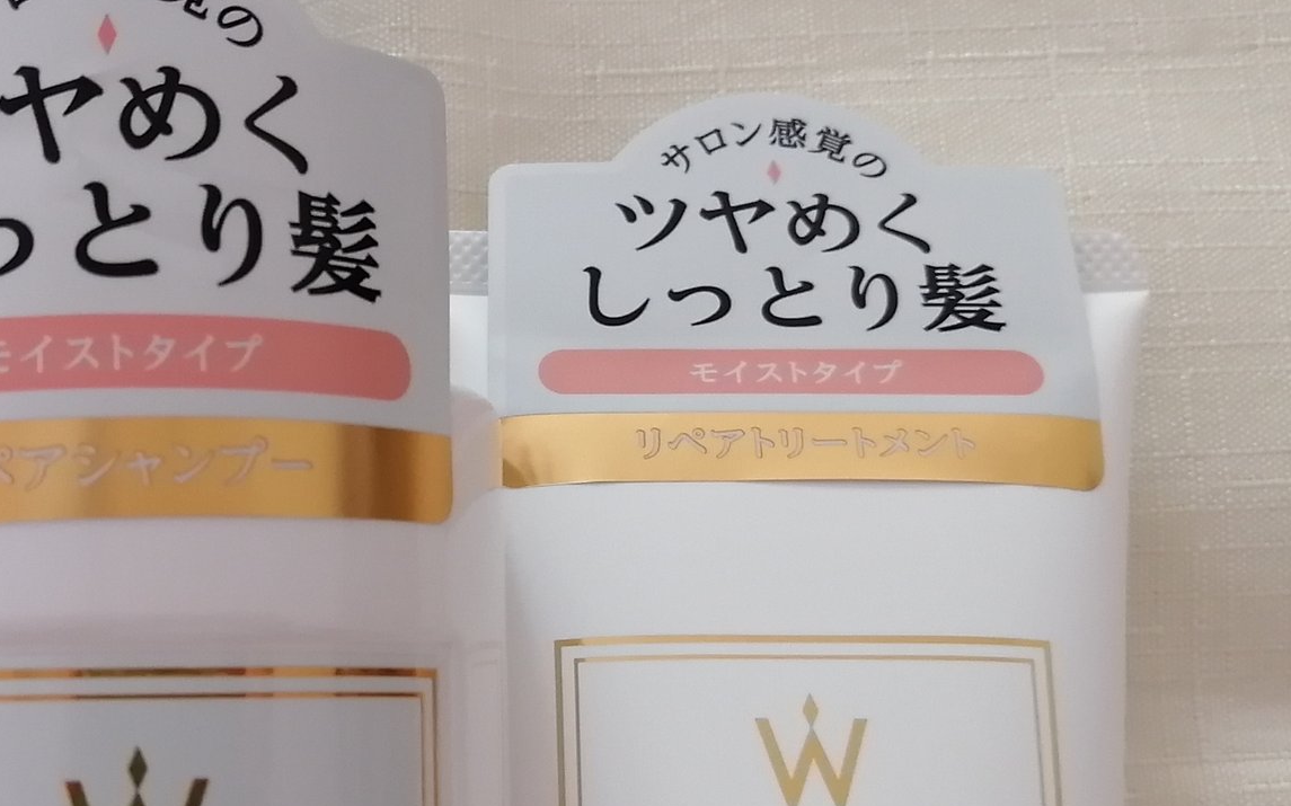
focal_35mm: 48
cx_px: 426
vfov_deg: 26.8
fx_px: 1688
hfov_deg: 41.3
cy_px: 460
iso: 125
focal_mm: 3.62
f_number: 1.8
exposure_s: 1/33.3
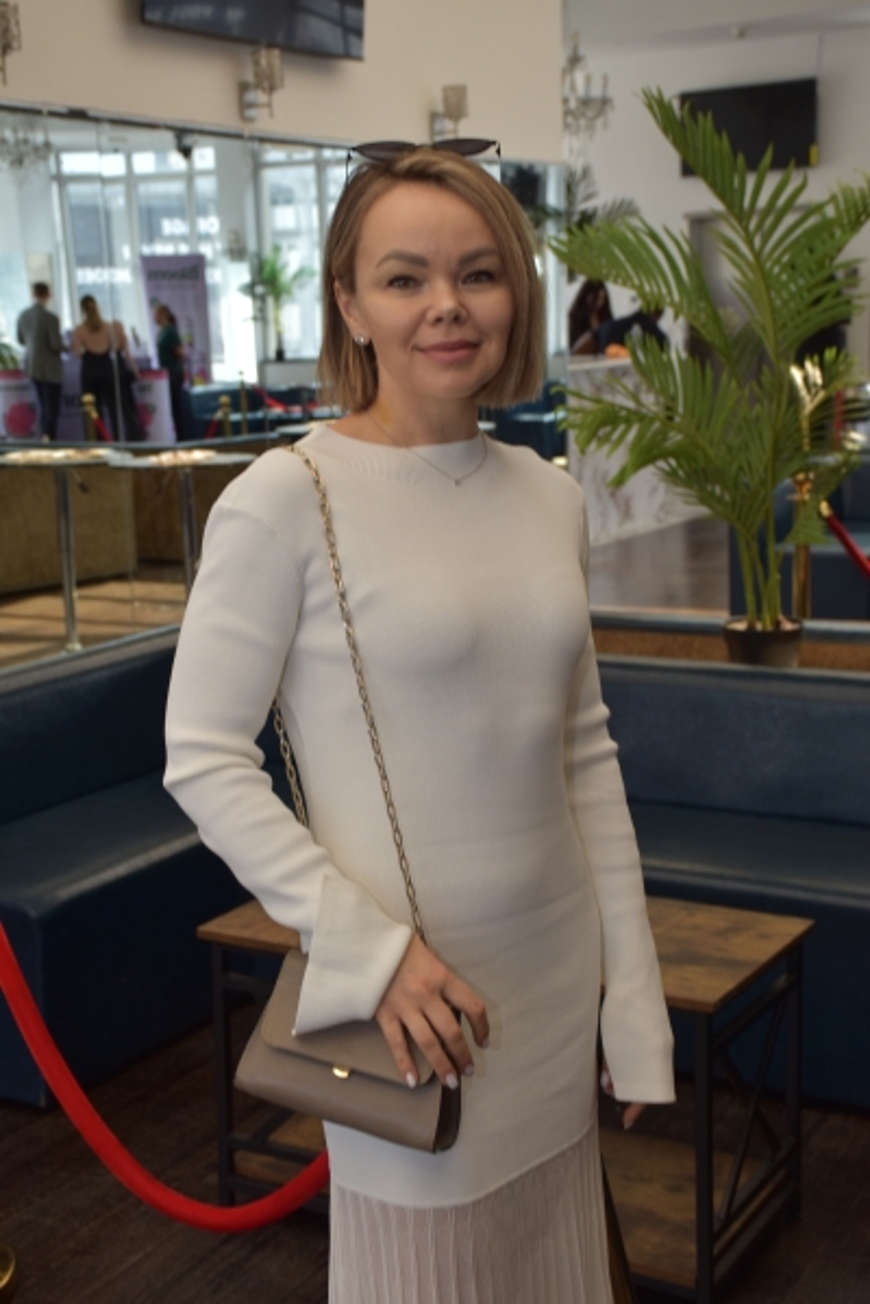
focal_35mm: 52
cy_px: 652
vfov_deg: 37.9
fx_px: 1903
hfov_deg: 25.8
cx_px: 435
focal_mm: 35
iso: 100
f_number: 5.6
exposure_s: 1/125
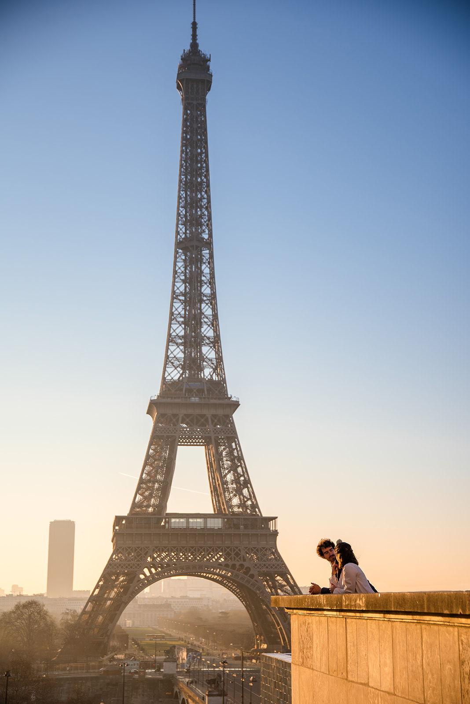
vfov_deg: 32.4
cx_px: 235
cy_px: 352
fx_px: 1213
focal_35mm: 62
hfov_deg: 21.9
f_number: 4
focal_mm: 62
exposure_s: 1/1250
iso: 160
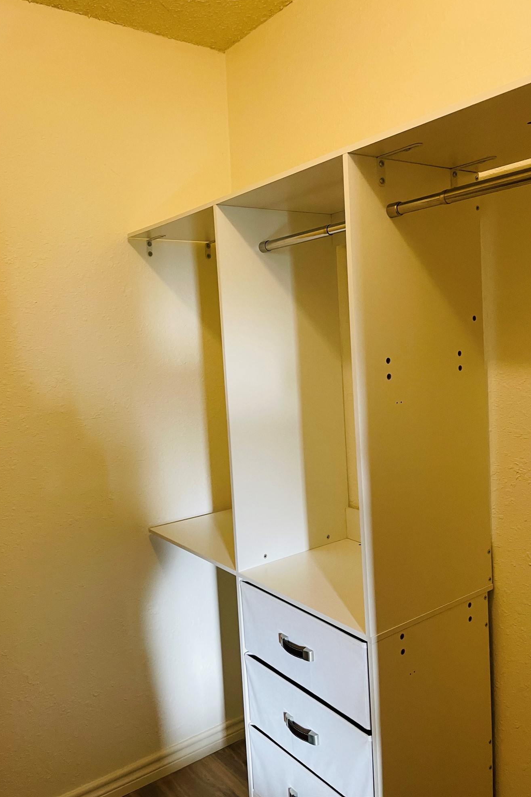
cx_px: 252
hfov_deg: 46.4
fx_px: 619
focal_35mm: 28
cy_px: 385
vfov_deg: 65.5
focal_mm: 4.2
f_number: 1.6
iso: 125
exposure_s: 1/60
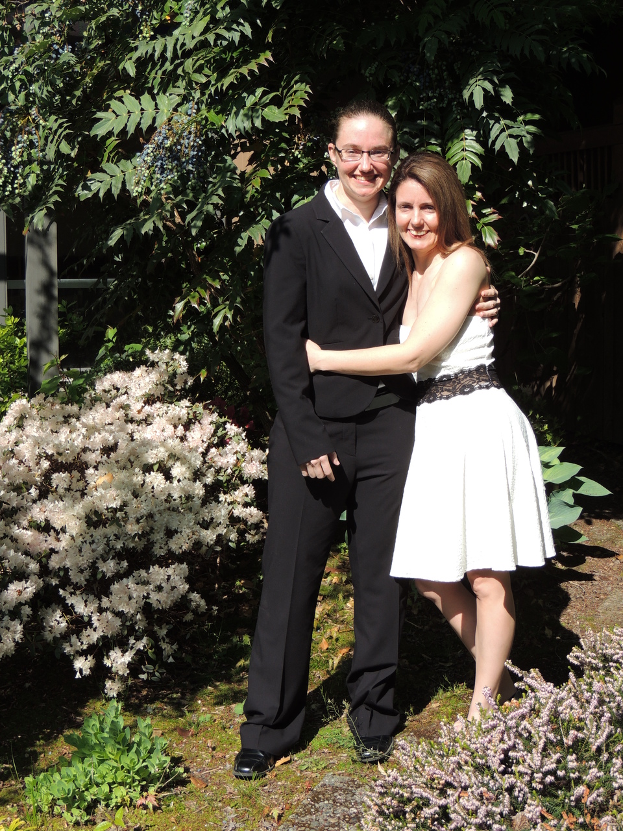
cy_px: 416
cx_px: 312
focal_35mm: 60
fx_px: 1440
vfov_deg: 32.2
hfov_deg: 24.4
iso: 100
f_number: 3.7
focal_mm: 10.7
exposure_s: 1/640
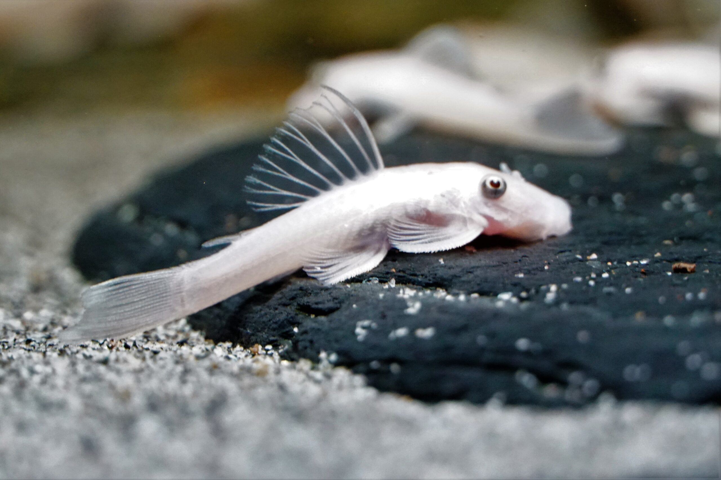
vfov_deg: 6.8
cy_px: 240
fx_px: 4055
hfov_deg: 10.2
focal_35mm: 202
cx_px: 360
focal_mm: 135
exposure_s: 1/100
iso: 5000
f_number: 5.6
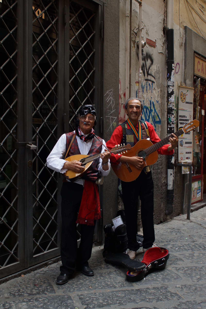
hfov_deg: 31.9
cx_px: 103
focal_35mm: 42
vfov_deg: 46.4
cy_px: 154
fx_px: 360
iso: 500
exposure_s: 1/250
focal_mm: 28
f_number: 6.3
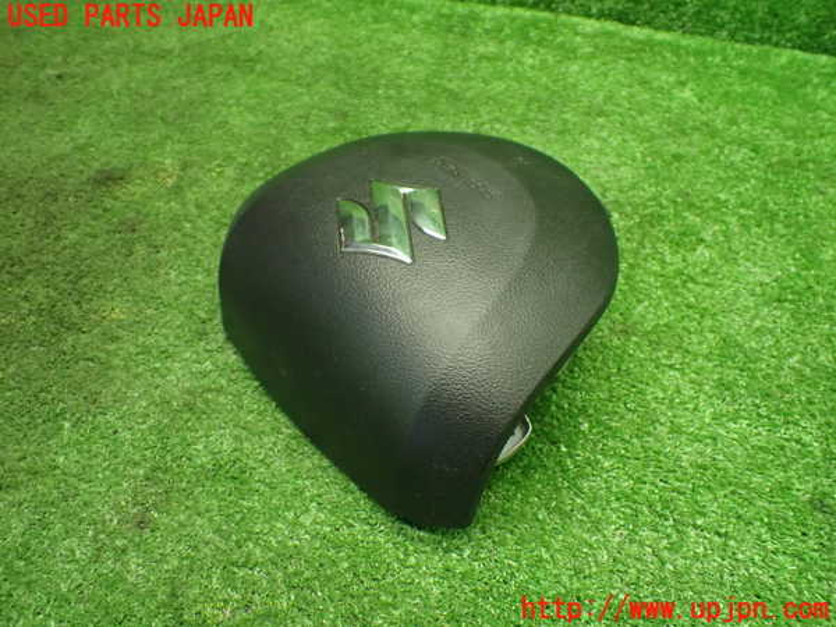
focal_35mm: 30
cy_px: 314
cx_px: 418
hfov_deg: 60.0
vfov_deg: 46.8
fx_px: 725
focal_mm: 5.4
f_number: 2.3
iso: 800
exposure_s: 1/100
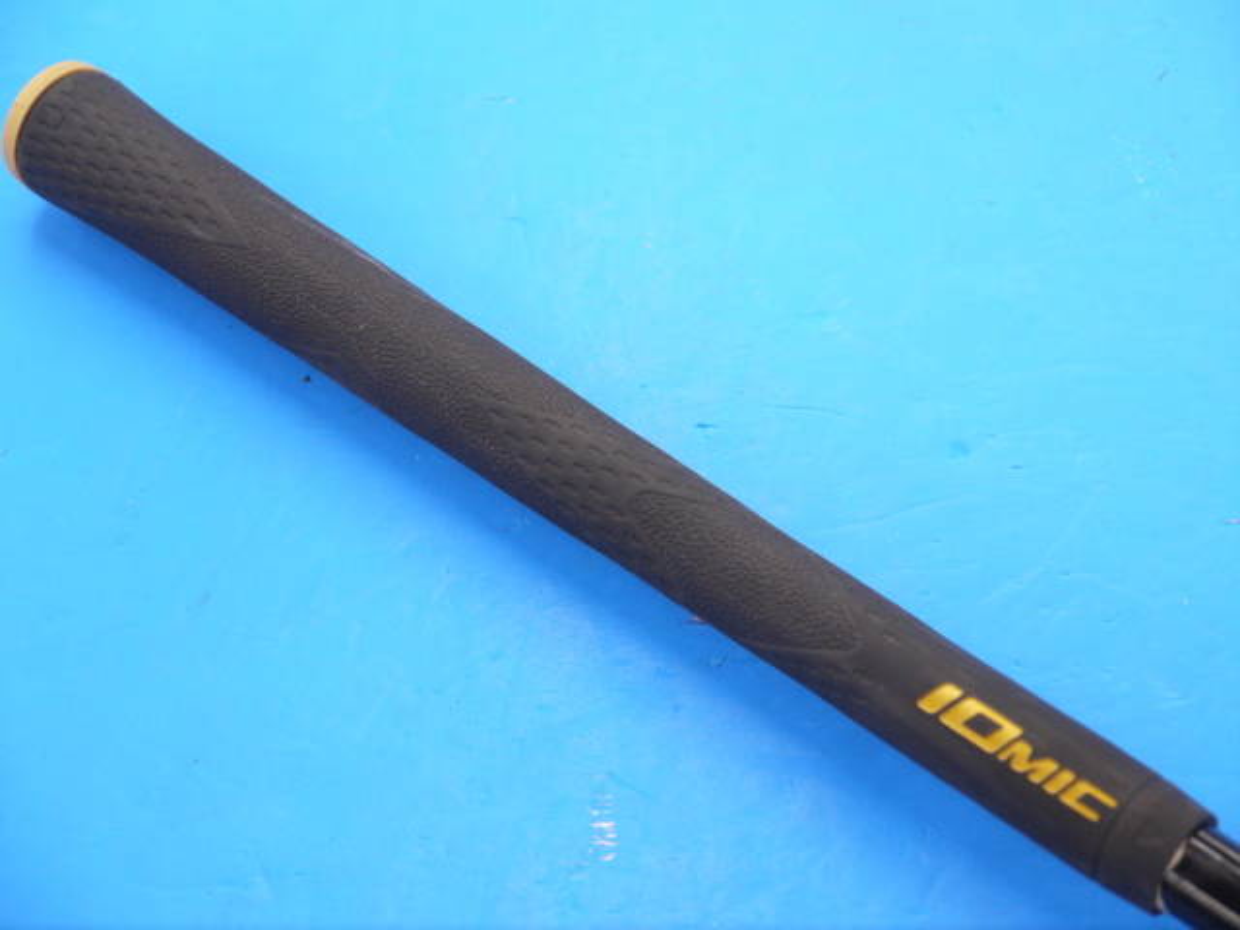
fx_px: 3009
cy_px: 465
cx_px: 620
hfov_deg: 23.3
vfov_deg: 17.6
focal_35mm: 84
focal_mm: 42
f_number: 5.6
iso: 800
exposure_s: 1/80
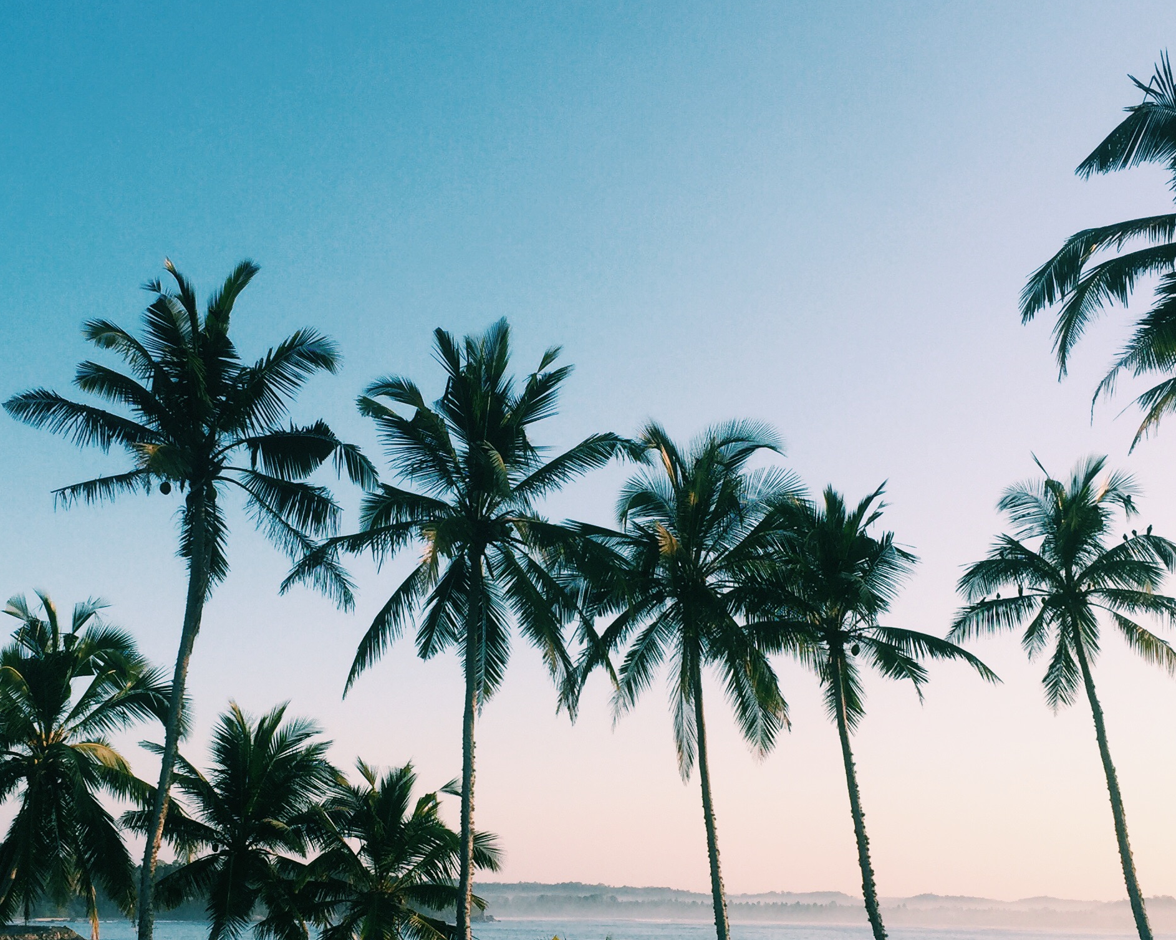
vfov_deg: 30.6
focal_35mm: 49
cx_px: 551
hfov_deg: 38.0
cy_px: 620
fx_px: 1705
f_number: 2.2
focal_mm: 4.15
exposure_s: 1/898
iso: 32
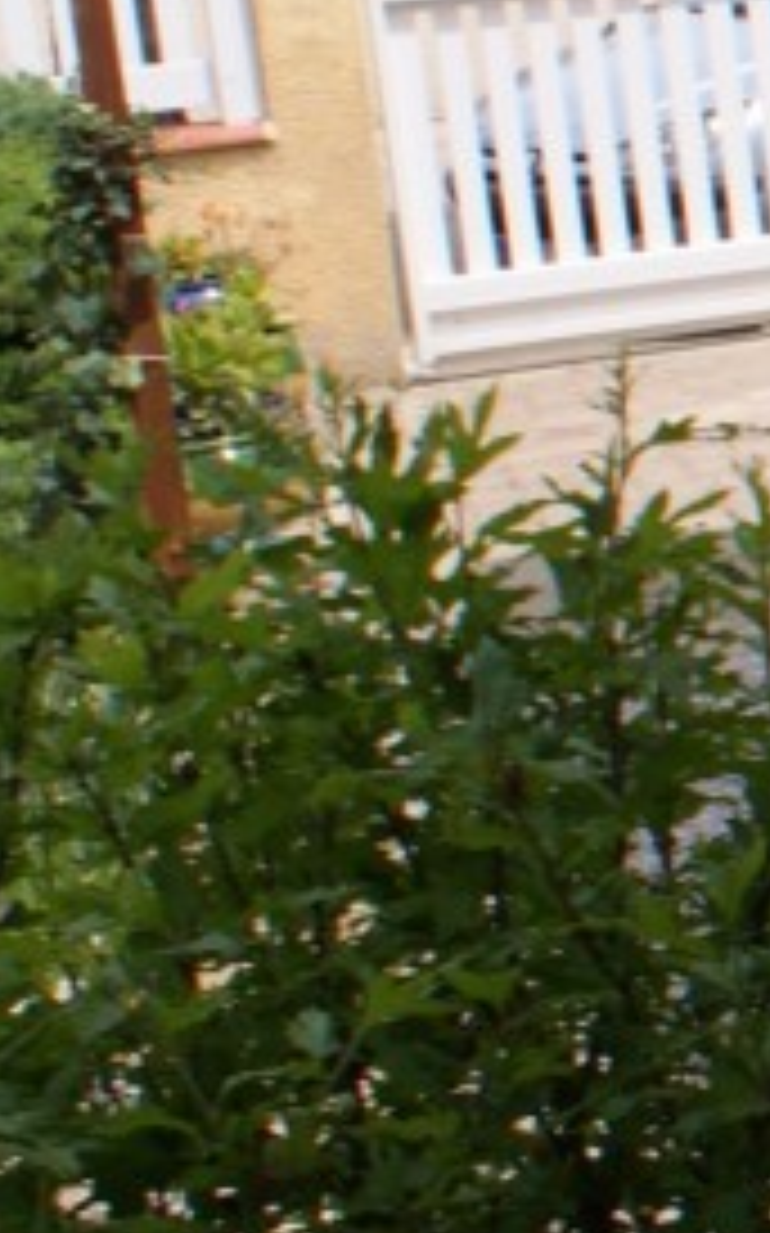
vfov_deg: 15.6
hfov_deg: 8.1
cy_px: 454
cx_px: 2477
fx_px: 4504
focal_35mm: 134
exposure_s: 1/80
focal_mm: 20
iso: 100
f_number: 10
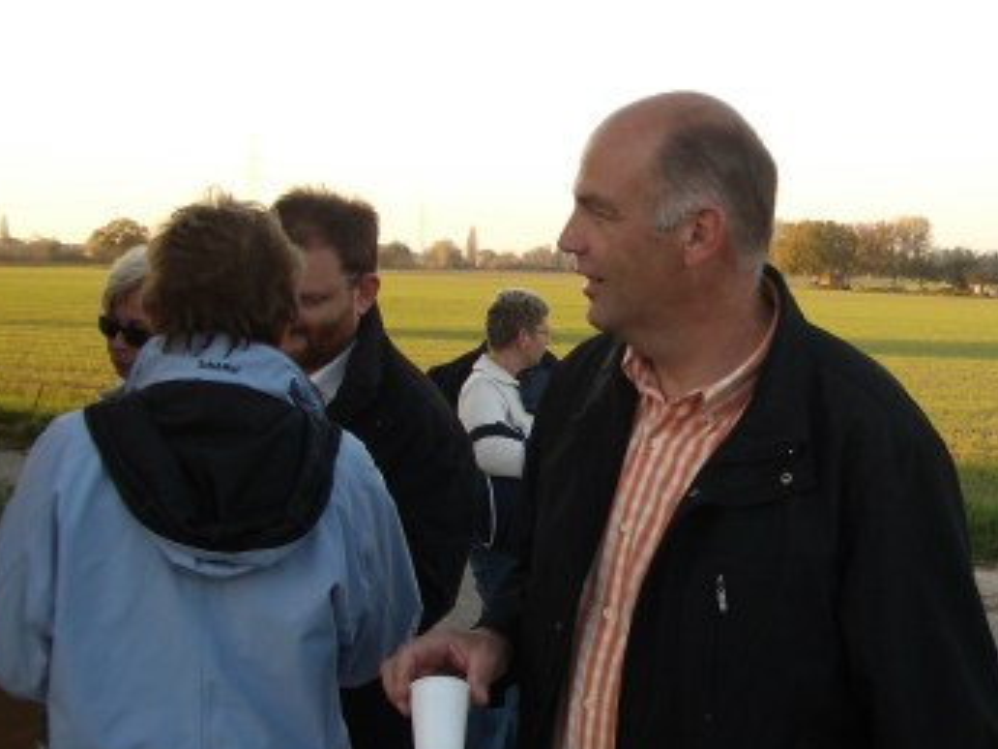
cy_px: 406
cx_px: 711
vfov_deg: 26.1
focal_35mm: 56
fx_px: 1615
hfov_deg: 33.8
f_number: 2.6
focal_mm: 5.8
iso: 80
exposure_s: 1/160
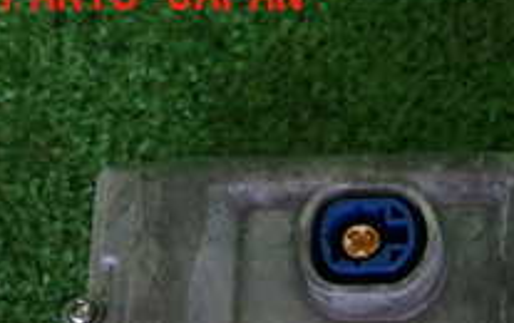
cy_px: 522
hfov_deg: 21.2
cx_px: 596
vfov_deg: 13.3
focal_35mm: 92
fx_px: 1291
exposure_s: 1/60
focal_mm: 5.4
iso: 160
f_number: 2.3
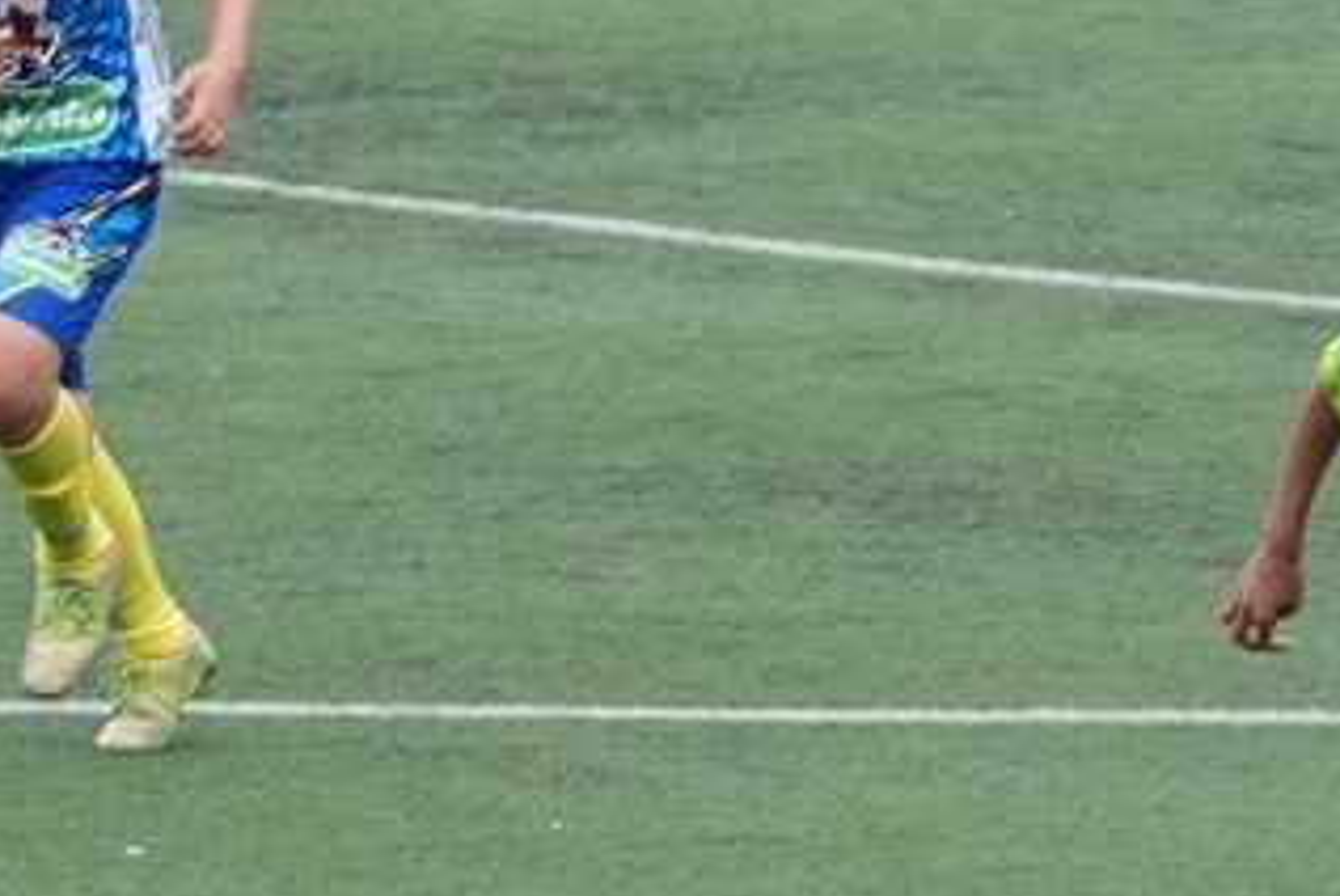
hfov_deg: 2.3
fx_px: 33344
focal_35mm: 895
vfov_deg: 1.5
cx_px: 228
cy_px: 1245
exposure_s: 1/3200
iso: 1600
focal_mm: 148
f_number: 5
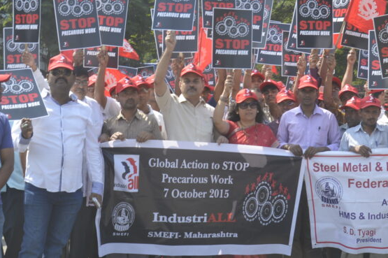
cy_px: 129
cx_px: 271
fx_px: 775
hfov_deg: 27.8
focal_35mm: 72
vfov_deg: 18.9
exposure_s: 1/125
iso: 100
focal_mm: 26
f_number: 5.6
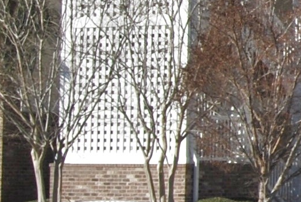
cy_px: 4
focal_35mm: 211
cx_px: 810
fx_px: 1764
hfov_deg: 8.6
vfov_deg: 6.5
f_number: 11
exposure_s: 1/200
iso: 100
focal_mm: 19
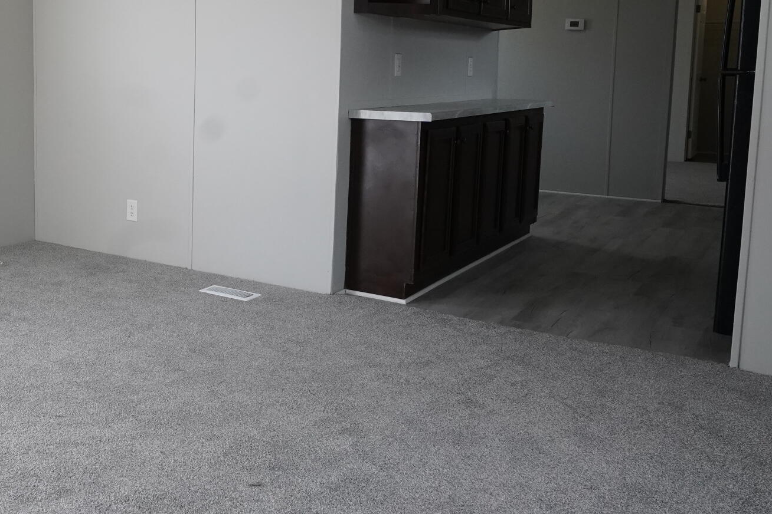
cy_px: 160
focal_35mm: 39
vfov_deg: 33.8
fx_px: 836
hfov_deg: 45.4
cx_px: 91
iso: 2500
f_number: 6.3
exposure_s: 1/400
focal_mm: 17
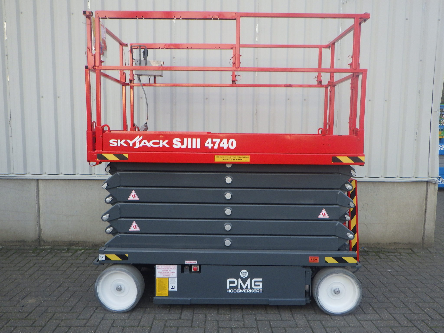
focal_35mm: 28
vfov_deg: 49.7
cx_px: 222
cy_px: 166
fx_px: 359
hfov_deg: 63.4
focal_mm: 5
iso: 200
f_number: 3.5
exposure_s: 1/45
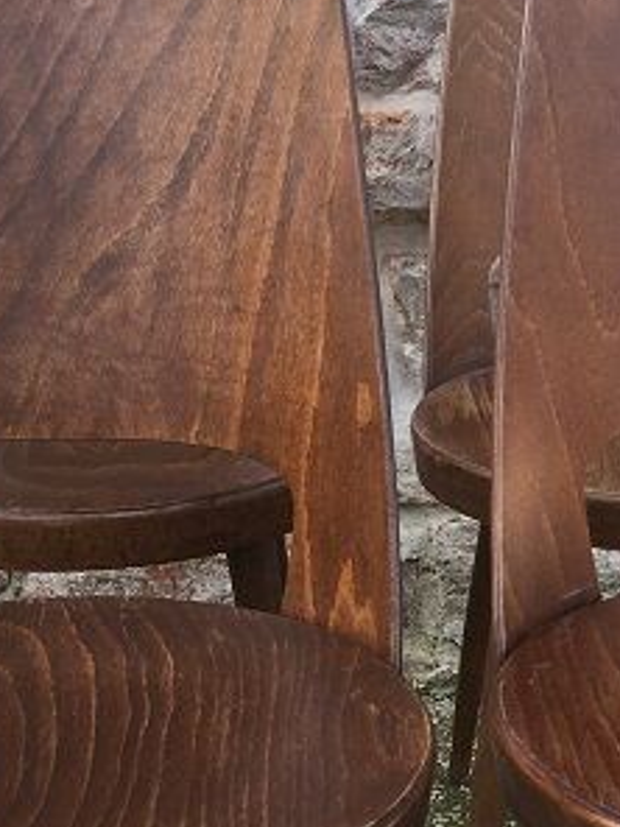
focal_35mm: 79
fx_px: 1887
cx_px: 448
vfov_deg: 24.1
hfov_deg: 18.6
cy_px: 725
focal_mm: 4.15
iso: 25
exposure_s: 1/305
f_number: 2.2
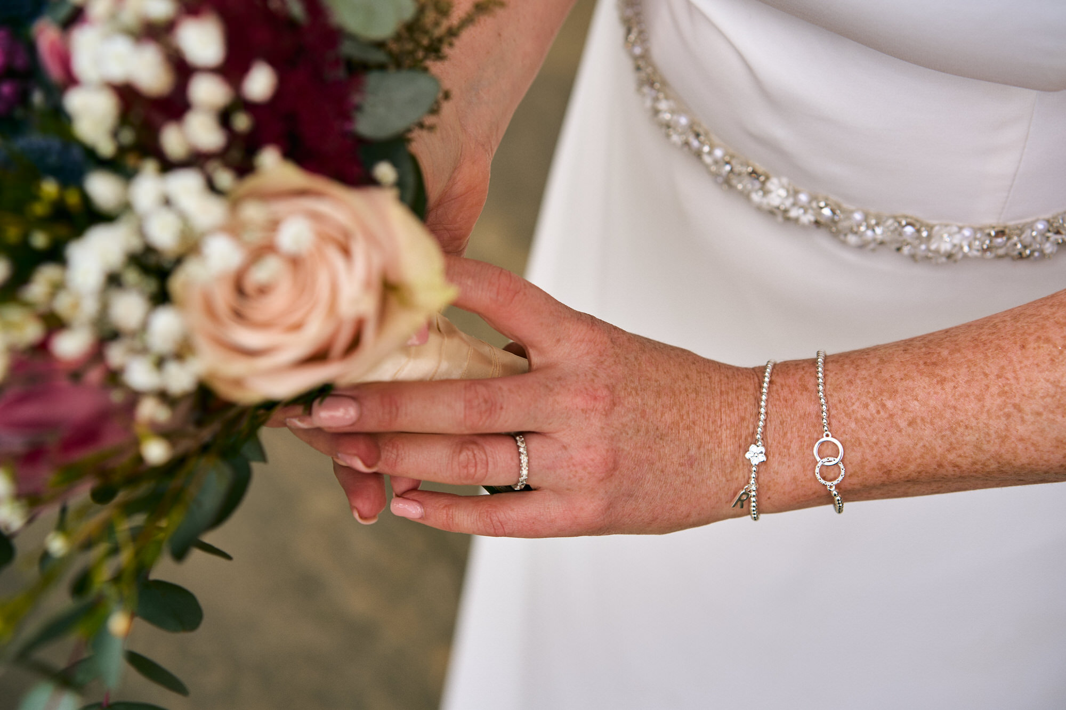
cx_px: 533
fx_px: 1628
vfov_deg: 24.6
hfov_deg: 36.2
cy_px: 355
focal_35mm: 55
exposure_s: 1/250
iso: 125
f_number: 4
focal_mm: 55
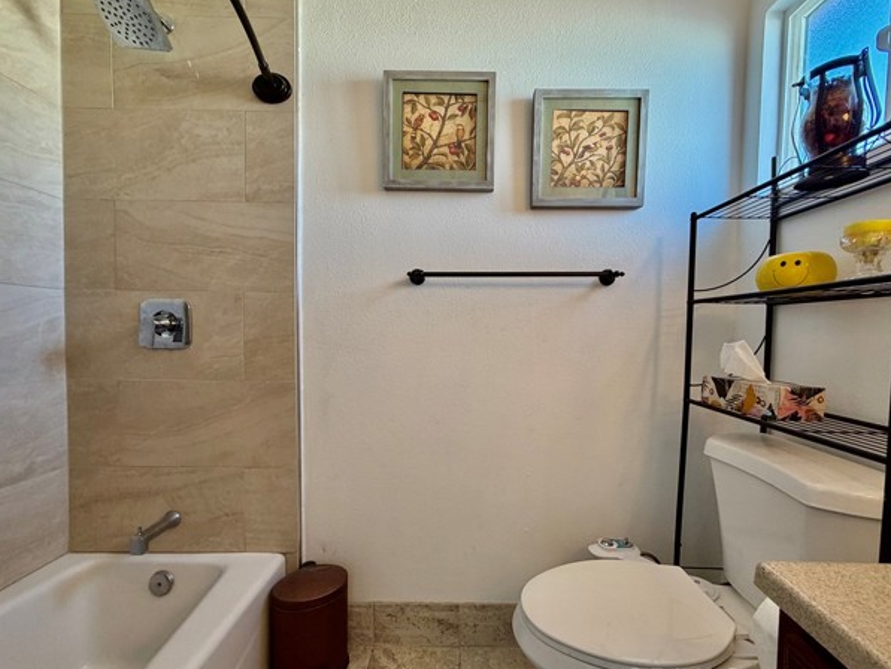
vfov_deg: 81.7
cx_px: 461
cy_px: 345
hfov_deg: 98.1
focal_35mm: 15
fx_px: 386
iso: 160
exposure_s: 1/60
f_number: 2.2
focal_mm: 2.22
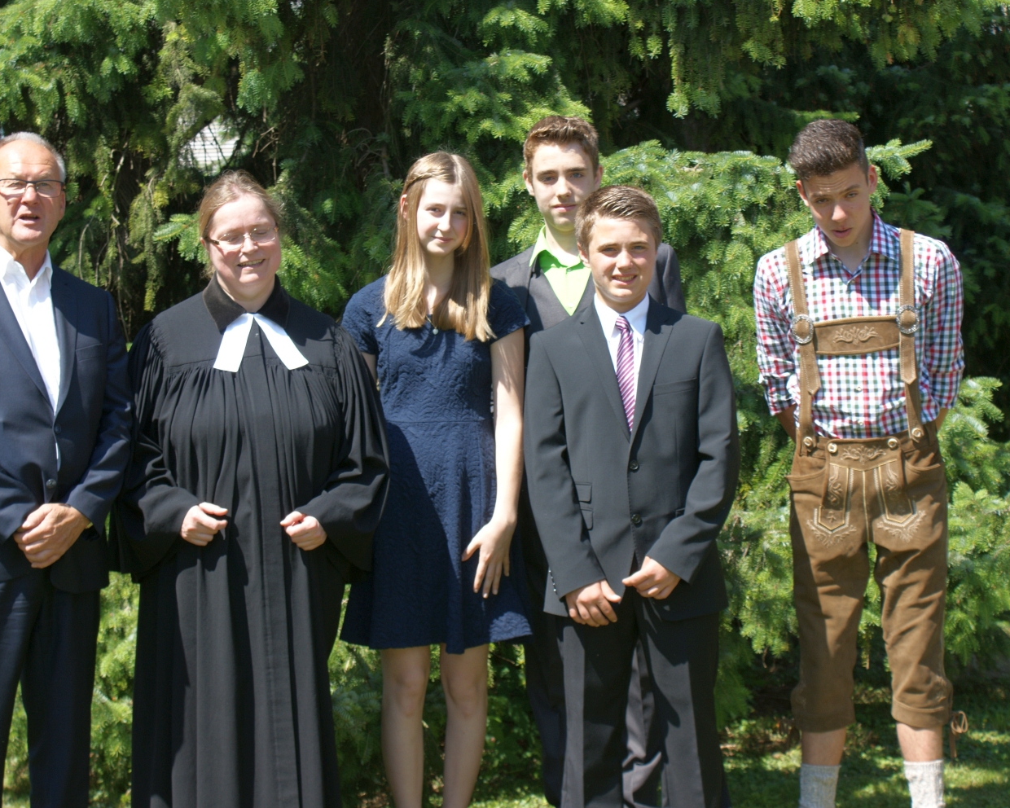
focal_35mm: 77
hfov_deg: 24.9
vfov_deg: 20.0
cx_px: 447
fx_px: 2289
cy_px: 405
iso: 100
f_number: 7.1
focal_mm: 45
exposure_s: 1/125
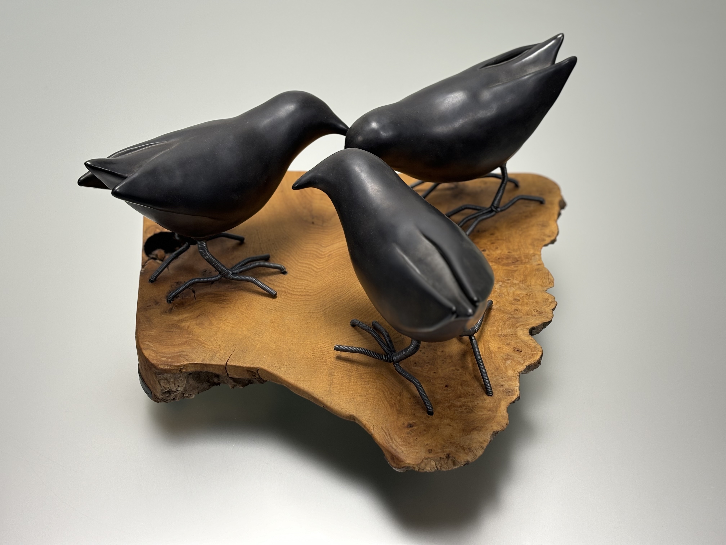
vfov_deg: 28.0
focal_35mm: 52
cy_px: 272
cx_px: 363
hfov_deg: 36.8
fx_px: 1091
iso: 25
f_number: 1.6
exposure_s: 1/50
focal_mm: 5.96
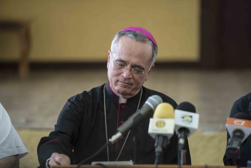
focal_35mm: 200
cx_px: 126
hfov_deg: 10.3
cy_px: 84
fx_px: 1395
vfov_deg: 6.9
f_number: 2.8
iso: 1250
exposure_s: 1/250
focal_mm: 200
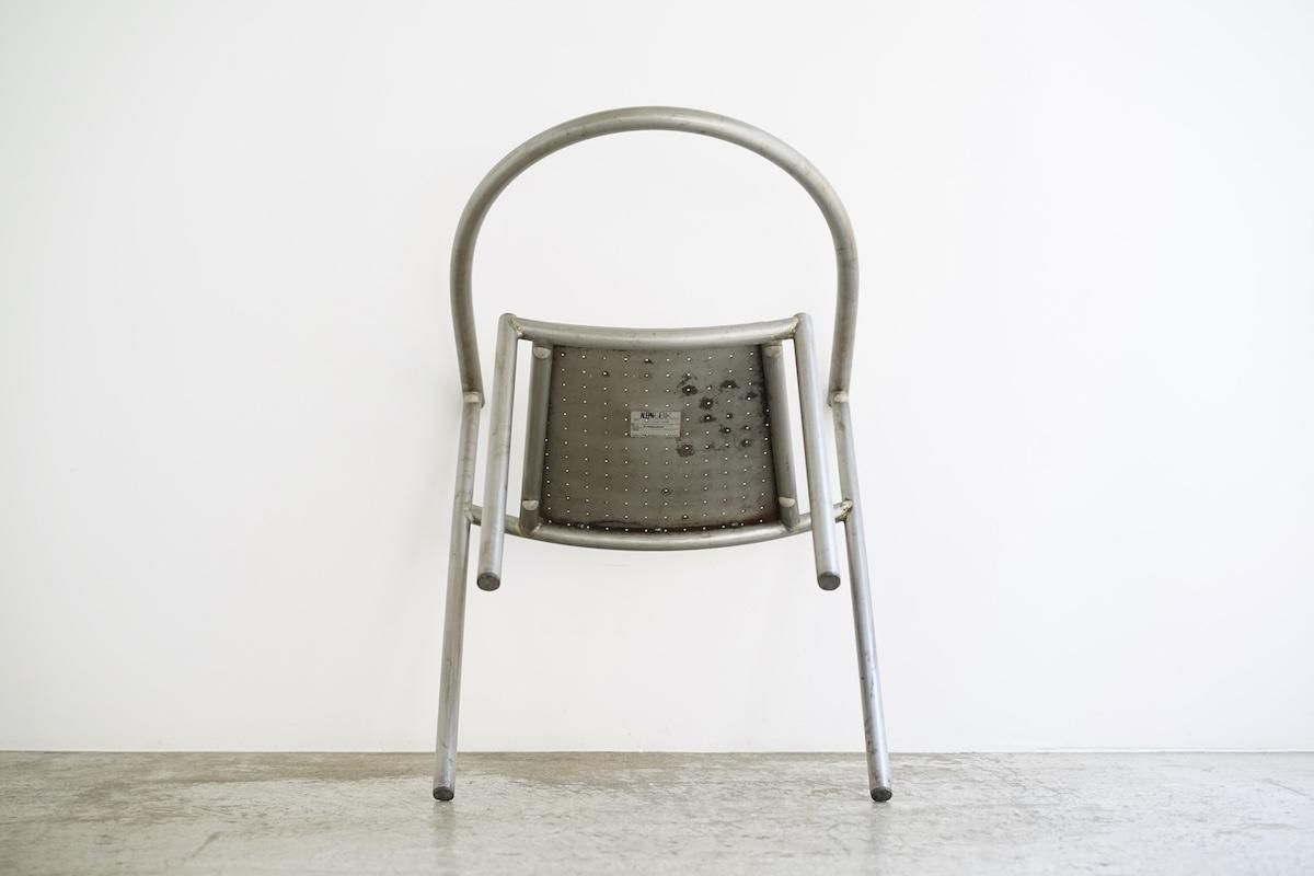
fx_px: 2007
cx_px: 657
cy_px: 438
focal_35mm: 55
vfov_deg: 24.6
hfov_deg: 36.2
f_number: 4
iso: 500
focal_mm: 55
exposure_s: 1/100
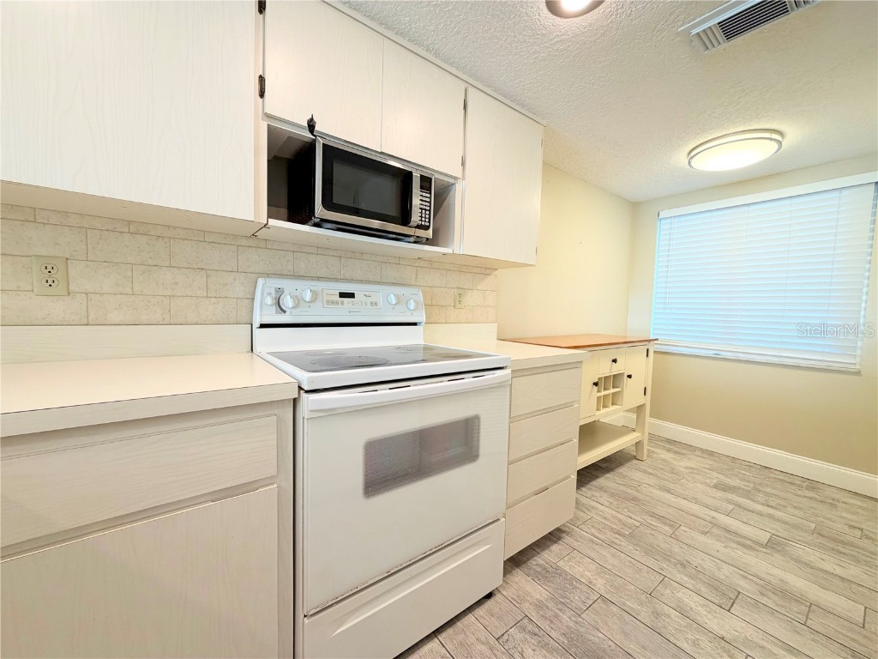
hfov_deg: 102.1
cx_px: 439
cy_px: 330
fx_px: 355
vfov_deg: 85.7
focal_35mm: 14
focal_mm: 2.22
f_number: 2.2
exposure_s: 1/120
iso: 160
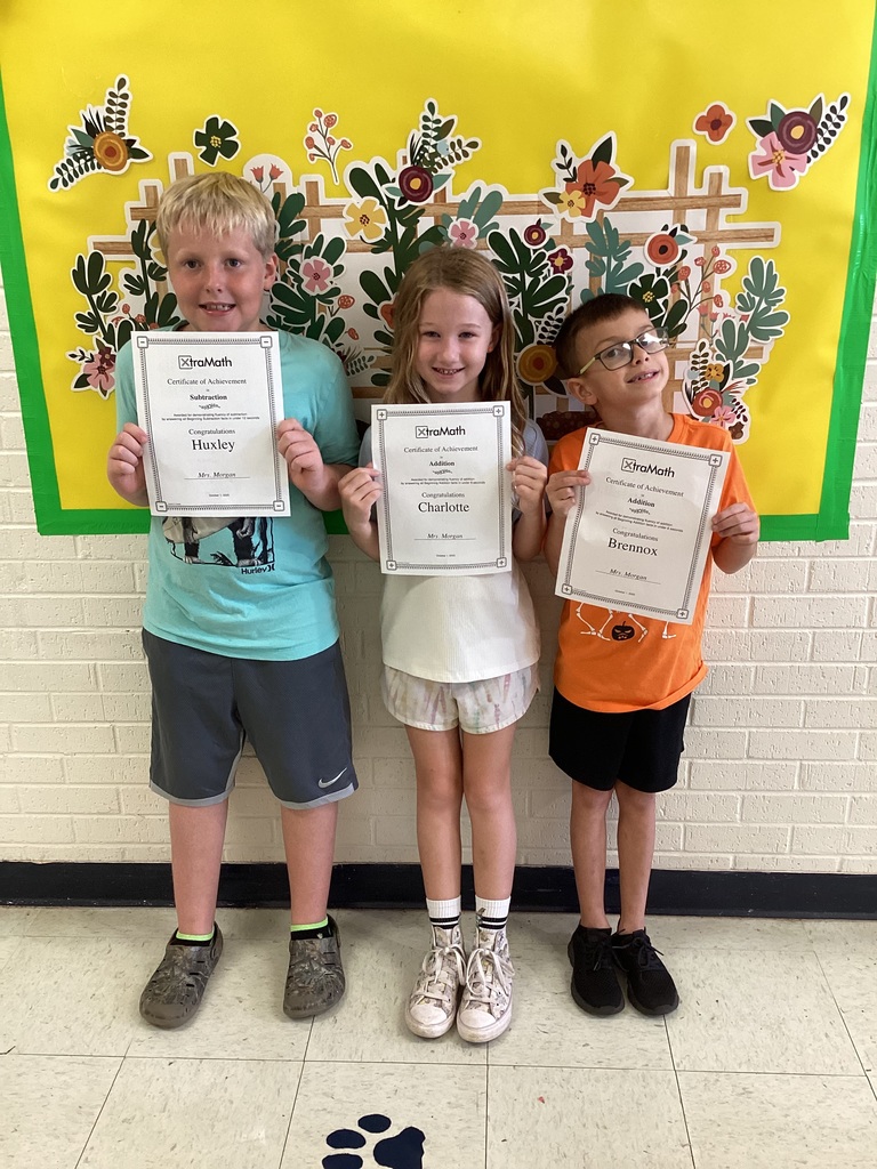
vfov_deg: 58.4
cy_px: 584
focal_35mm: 31
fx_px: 1047
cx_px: 438
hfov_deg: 45.4
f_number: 2.4
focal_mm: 3.3
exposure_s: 1/60
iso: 160
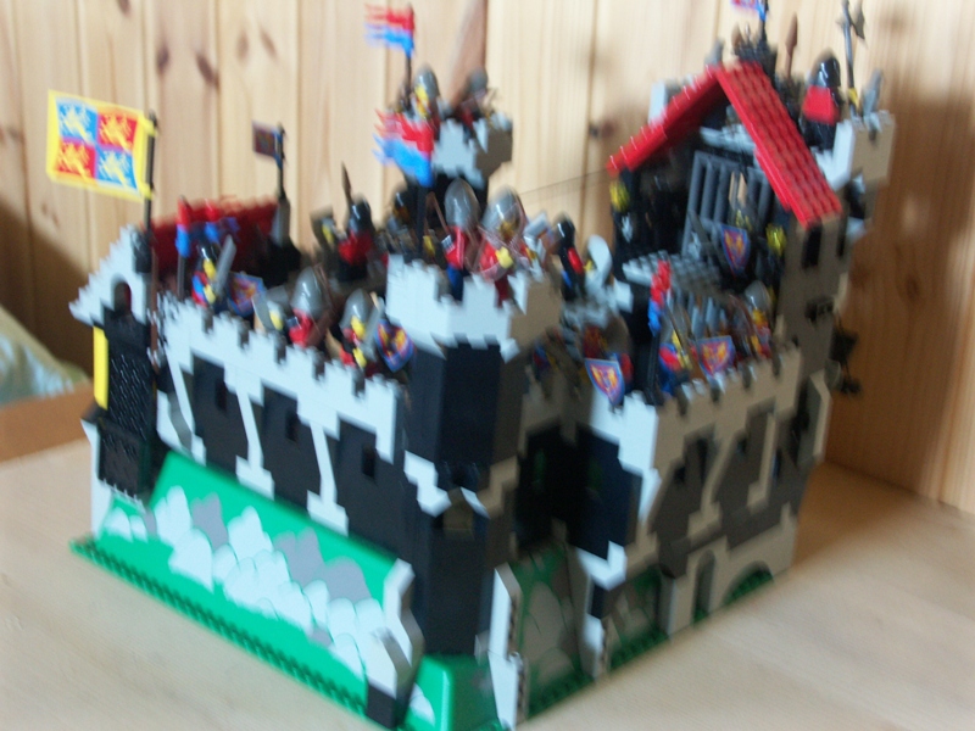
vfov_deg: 36.8
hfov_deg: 47.9
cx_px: 488
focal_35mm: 39
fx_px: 1098
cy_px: 366
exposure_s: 1/6
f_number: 2.8
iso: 200
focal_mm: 10.15
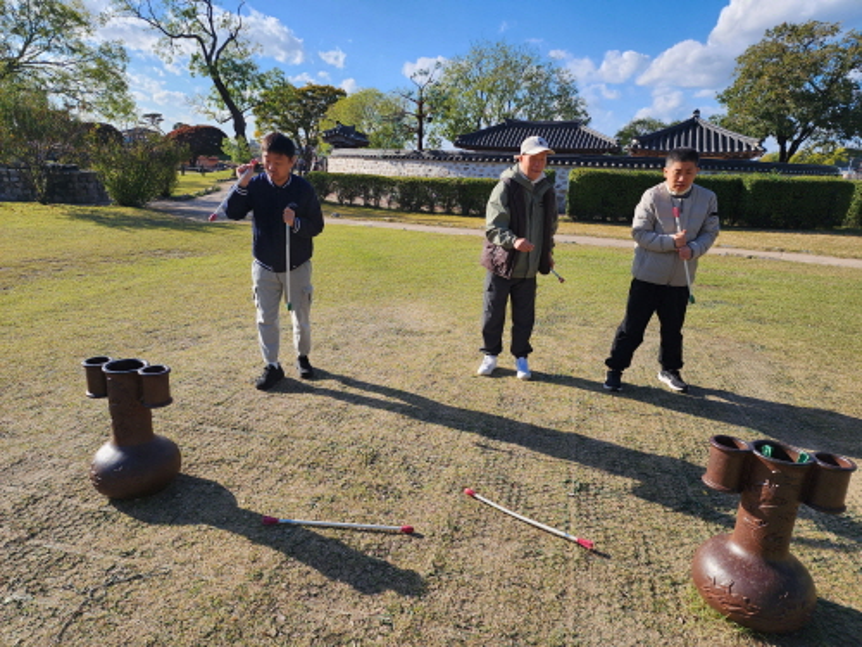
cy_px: 324
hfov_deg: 73.9
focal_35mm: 23
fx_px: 573
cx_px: 431
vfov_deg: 58.9
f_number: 1.8
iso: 12
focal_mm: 6.4
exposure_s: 1/715
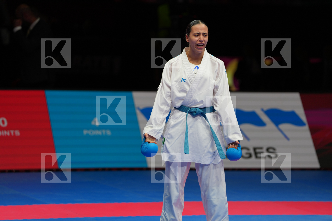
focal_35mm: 188
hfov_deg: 10.9
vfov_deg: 7.3
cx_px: 166
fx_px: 1733
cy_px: 110
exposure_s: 1/1000
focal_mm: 188
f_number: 2.8
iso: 400
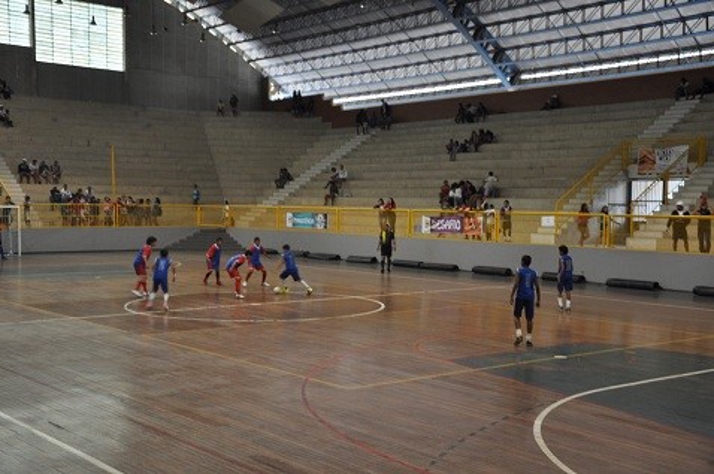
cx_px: 357
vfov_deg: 28.0
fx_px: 950
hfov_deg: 41.2
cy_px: 237
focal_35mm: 48
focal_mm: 32
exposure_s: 1/30
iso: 400
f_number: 4.2
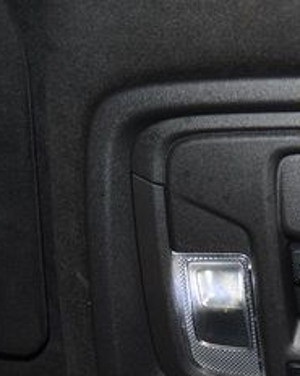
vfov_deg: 26.5
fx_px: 778
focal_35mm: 70
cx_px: 396
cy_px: 320
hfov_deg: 19.9
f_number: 3.5
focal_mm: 18
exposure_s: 1/60
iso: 500
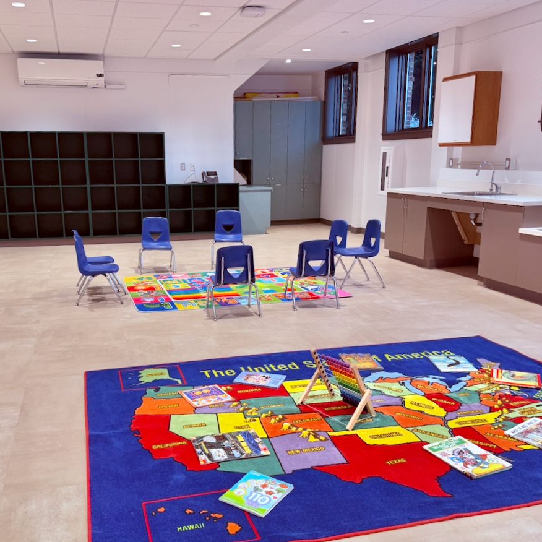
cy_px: 287
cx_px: 219
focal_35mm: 31
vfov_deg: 52.5
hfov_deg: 52.2
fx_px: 549
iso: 125
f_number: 1.78
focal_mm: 6.76
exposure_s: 1/121
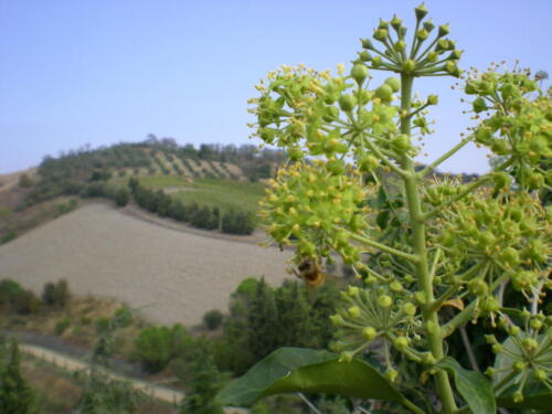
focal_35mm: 38
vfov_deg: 37.7
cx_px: 276
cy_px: 207
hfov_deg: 49.0
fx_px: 606
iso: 50
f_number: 4.6
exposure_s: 1/201
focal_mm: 6.3
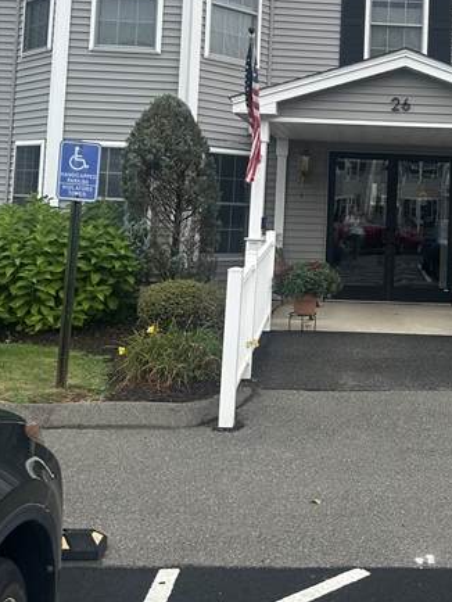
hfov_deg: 30.4
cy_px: 160
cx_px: 394
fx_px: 800
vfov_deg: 40.2
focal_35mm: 46
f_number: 1.5
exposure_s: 1/1311
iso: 50
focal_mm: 5.7
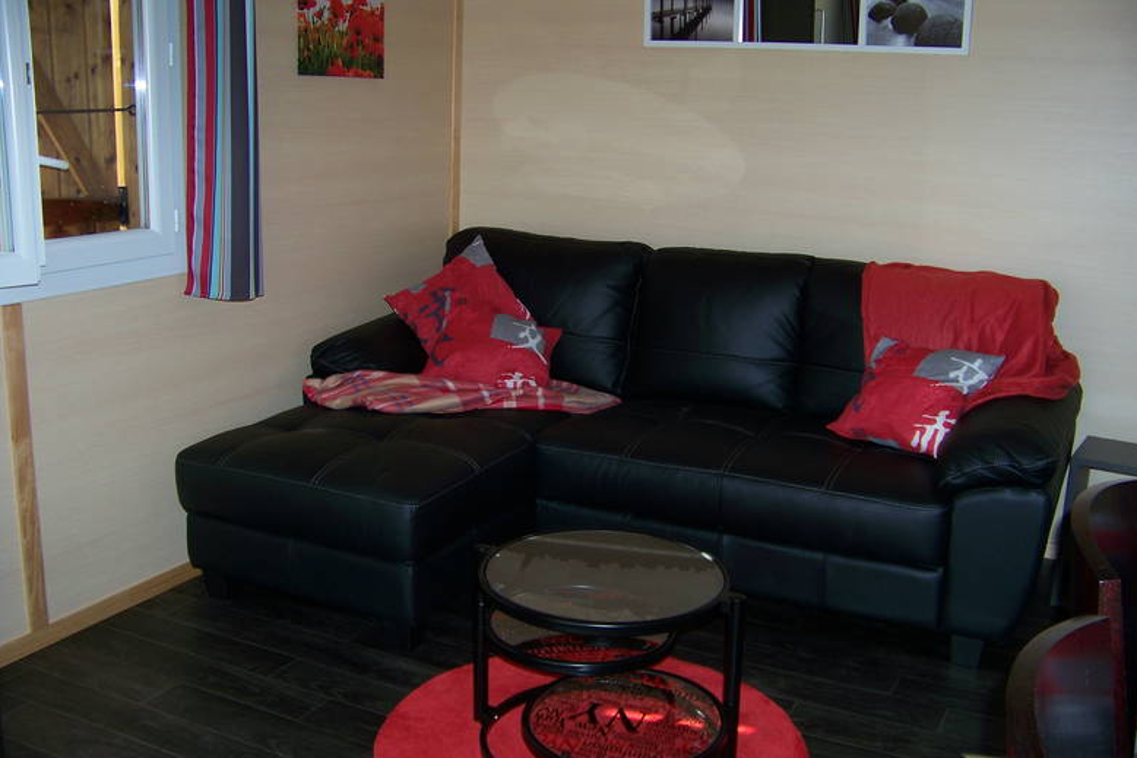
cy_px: 372
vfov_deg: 35.1
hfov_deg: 50.7
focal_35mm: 38
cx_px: 576
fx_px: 1200
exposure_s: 1/100
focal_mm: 5.85
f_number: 2.8
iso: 64
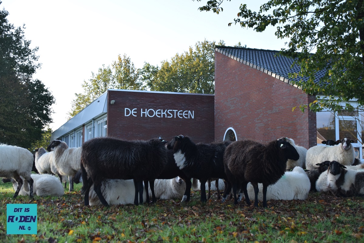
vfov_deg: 26.5
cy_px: 122
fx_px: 516
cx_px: 182
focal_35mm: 51
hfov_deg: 38.9
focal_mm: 34
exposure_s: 1/1250
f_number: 4.5
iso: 800
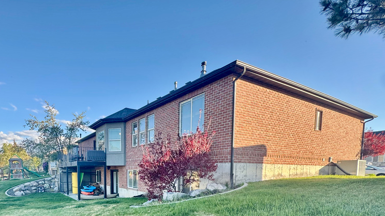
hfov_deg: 81.6
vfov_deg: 48.5
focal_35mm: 21
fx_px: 214
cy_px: 190
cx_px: 136
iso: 40
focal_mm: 2.22
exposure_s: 1/198
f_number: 2.2
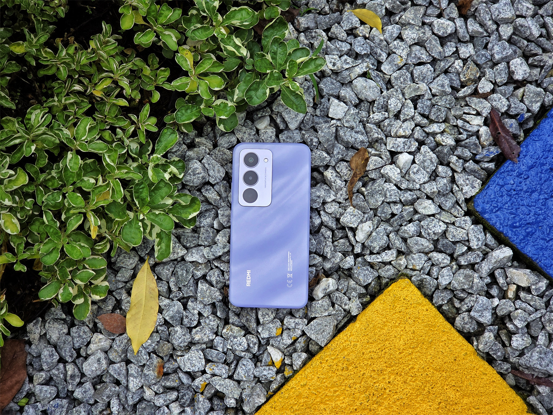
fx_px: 1102
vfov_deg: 21.3
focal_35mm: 69
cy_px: 208
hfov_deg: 28.2
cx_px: 276
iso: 25
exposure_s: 1/368
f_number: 2.4
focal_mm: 7
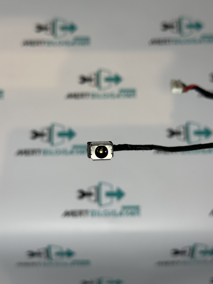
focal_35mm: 48
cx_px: 106
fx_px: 394
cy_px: 142
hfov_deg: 30.3
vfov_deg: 39.7
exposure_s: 1/962
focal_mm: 6.86
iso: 64
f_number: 1.78
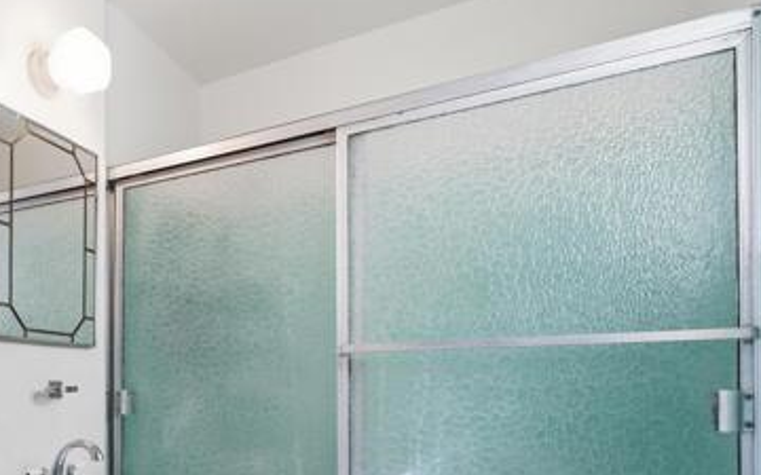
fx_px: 601
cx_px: 118
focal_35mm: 29
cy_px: 391
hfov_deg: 58.0
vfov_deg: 41.0
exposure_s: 1/30
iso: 200
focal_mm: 16
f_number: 8
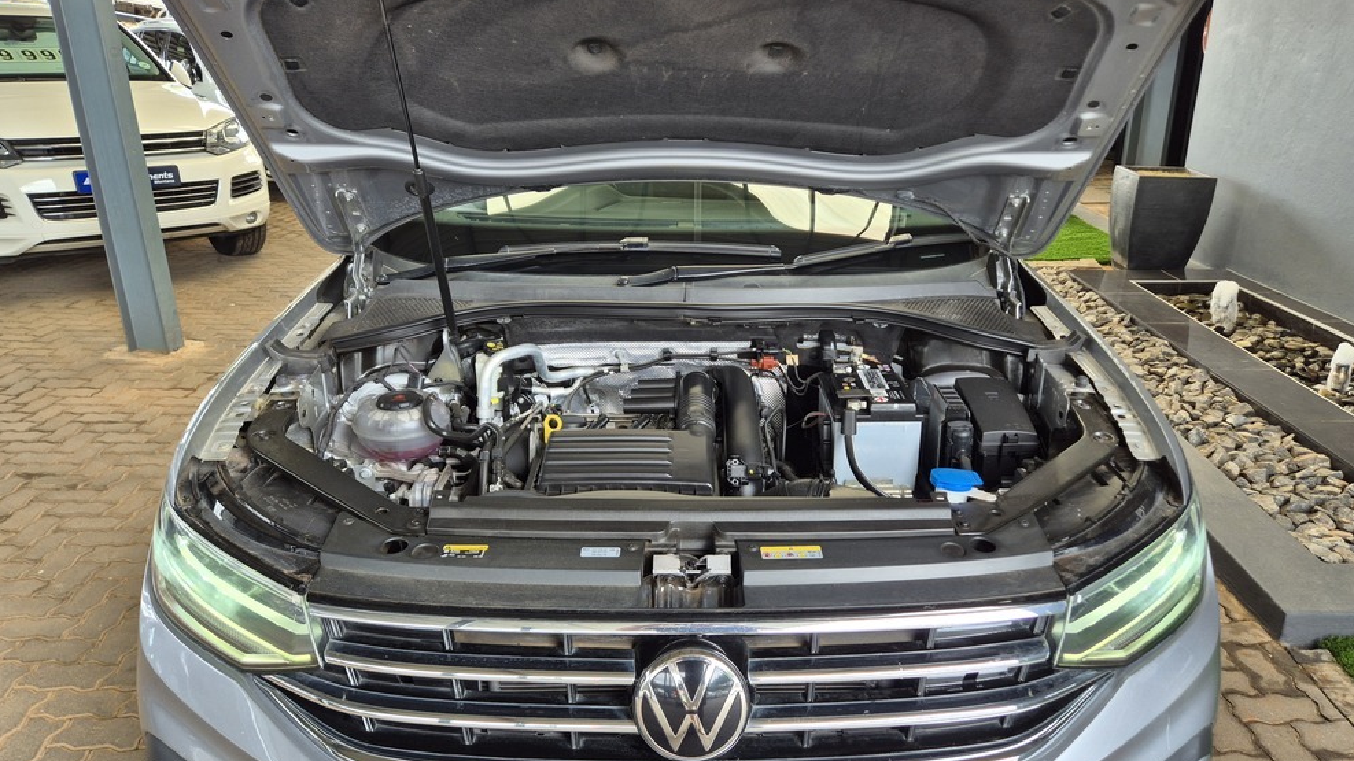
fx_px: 933
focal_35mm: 26
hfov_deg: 71.9
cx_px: 700
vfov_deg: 44.4
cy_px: 383
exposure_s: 1/124
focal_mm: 5.4
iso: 40
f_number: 1.8
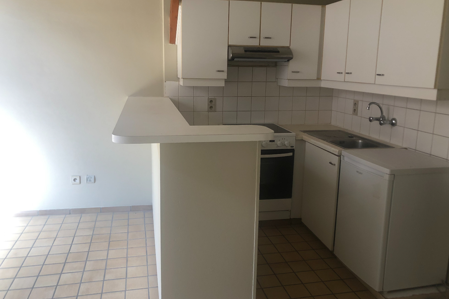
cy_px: 138
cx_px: 224
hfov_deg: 61.9
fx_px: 374
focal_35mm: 30
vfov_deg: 43.6
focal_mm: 3.99
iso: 25
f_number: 1.8
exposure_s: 1/40
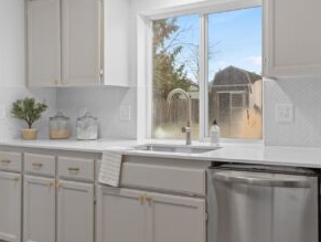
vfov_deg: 43.0
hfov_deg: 54.0
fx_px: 306
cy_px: 114
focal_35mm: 33
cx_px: 217
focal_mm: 25
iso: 400
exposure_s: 1/20
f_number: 4
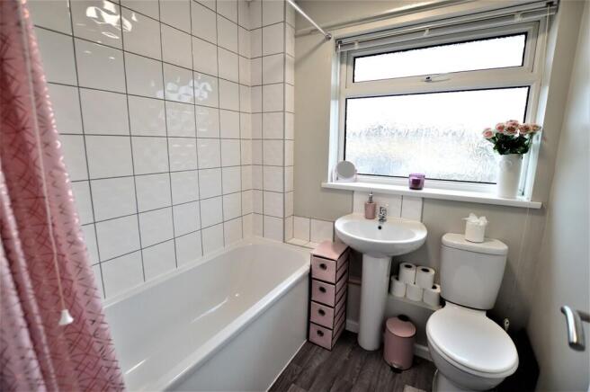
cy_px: 196
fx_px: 246
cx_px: 295
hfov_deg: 100.4
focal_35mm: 15
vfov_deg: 77.2
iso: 400
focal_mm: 10
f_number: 9
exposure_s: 1/80
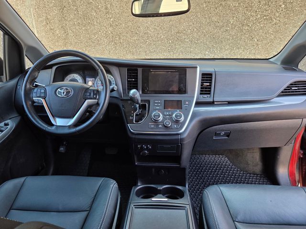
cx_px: 153
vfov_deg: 58.9
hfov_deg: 73.9
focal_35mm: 23
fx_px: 203
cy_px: 114
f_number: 1.8
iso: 125
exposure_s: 1/180
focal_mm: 5.4
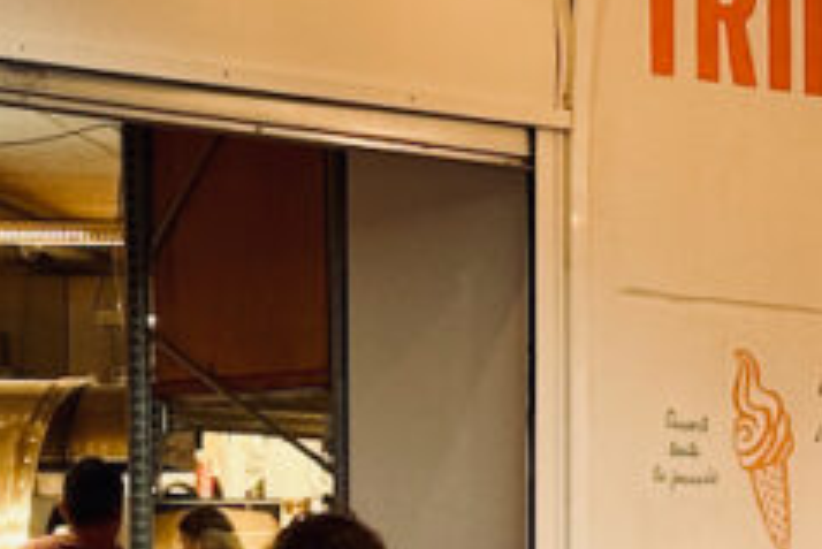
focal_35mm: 215
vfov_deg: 6.4
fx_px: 4912
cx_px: 1074
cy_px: 691
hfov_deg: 9.4
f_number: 1.78
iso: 125
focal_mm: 6.76
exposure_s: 1/50
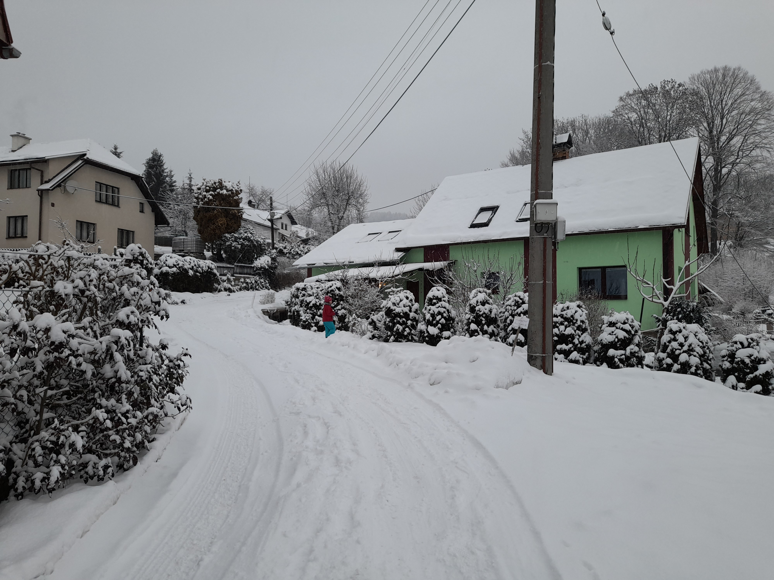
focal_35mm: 25
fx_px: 559
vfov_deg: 54.9
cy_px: 290
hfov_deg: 69.4
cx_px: 387
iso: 64
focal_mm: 4.6
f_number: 2
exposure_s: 1/50
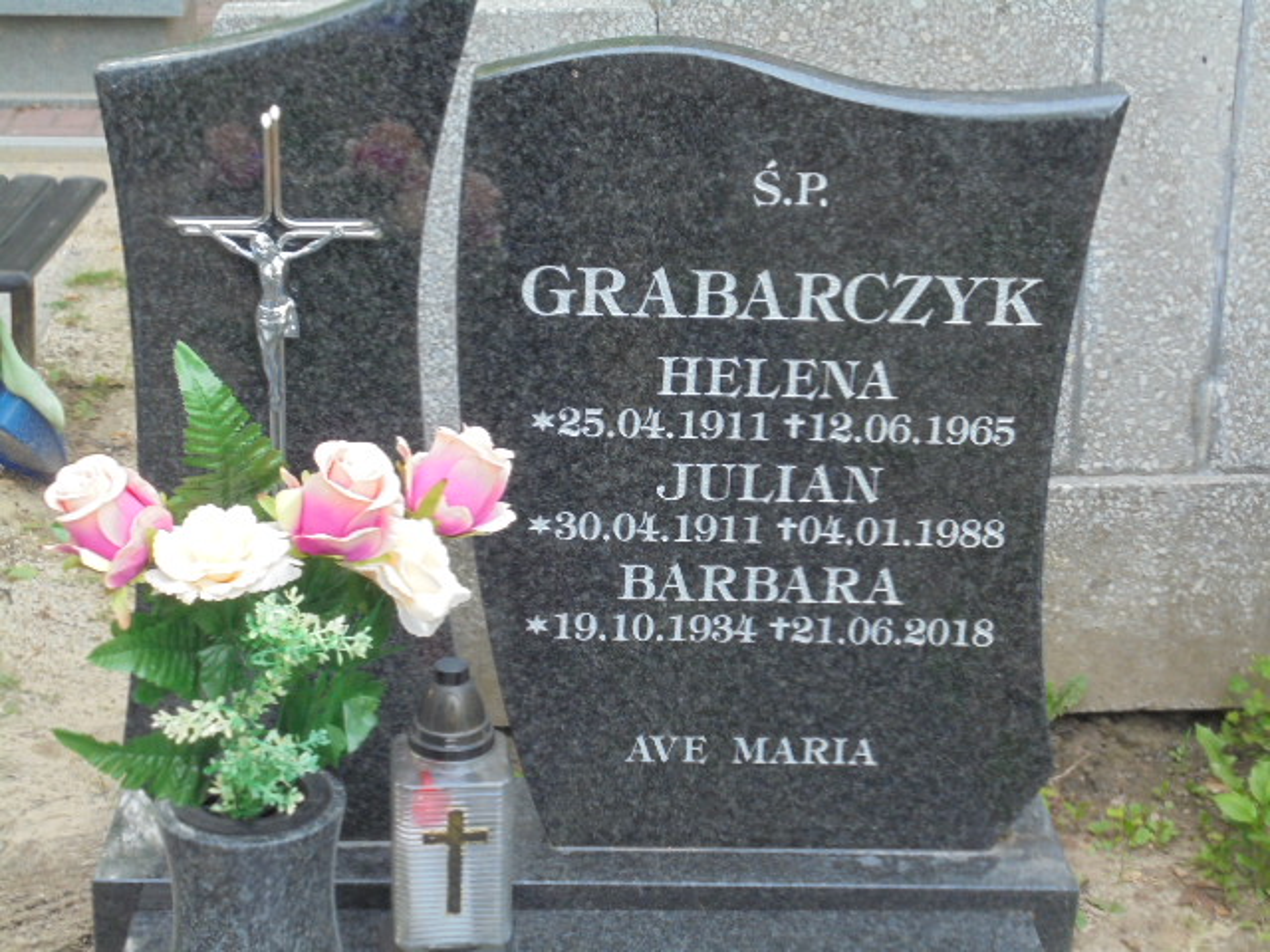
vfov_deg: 22.9
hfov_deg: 30.3
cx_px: 635
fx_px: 2348
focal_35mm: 64
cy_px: 476
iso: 250
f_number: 5.6
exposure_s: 1/30
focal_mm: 11.5
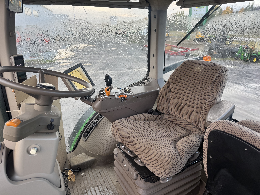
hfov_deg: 71.6
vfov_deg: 56.8
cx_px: 130
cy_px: 98
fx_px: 180
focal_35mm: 24
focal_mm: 6.76
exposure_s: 1/121
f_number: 1.78
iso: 64
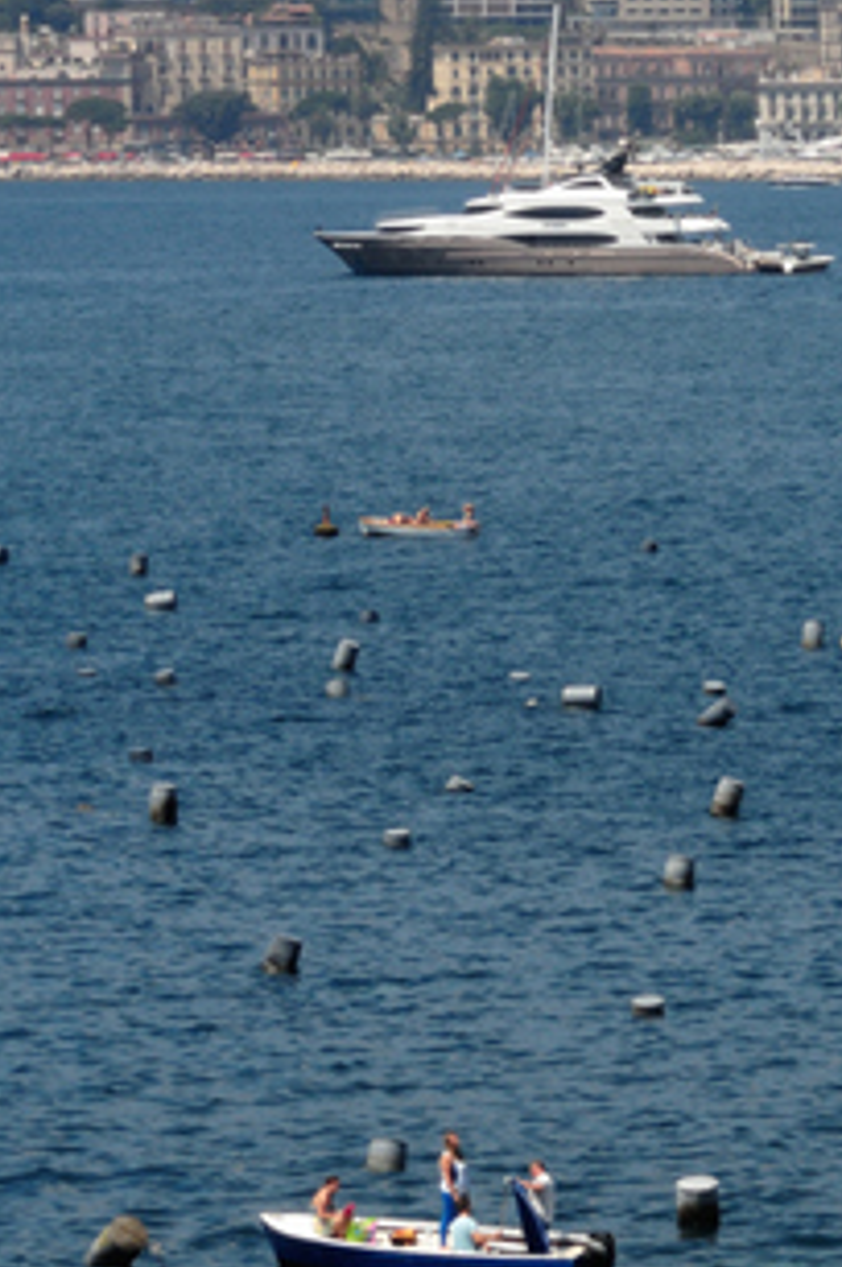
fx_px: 10021
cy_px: 440
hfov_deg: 4.8
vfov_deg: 7.2
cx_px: 1172
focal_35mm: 285
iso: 100
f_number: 8
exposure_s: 1/160
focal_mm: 25.5
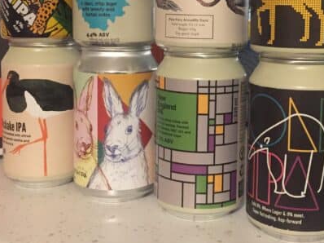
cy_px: 59
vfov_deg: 25.7
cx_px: 190
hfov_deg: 34.3
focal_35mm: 56
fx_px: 524
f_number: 2.2
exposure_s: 1/17
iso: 320
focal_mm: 4.15
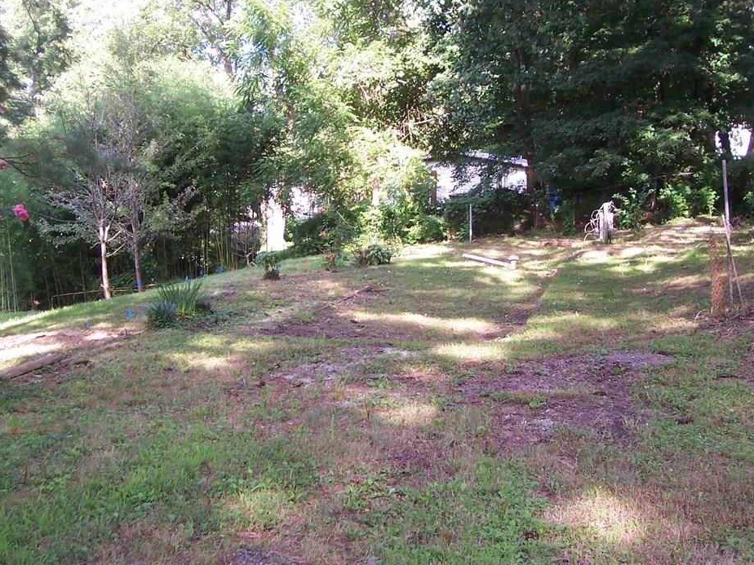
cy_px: 283
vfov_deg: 35.1
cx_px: 393
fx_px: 893
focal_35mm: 41
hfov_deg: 45.8
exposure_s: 1/90
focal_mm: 5.6
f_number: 2.8
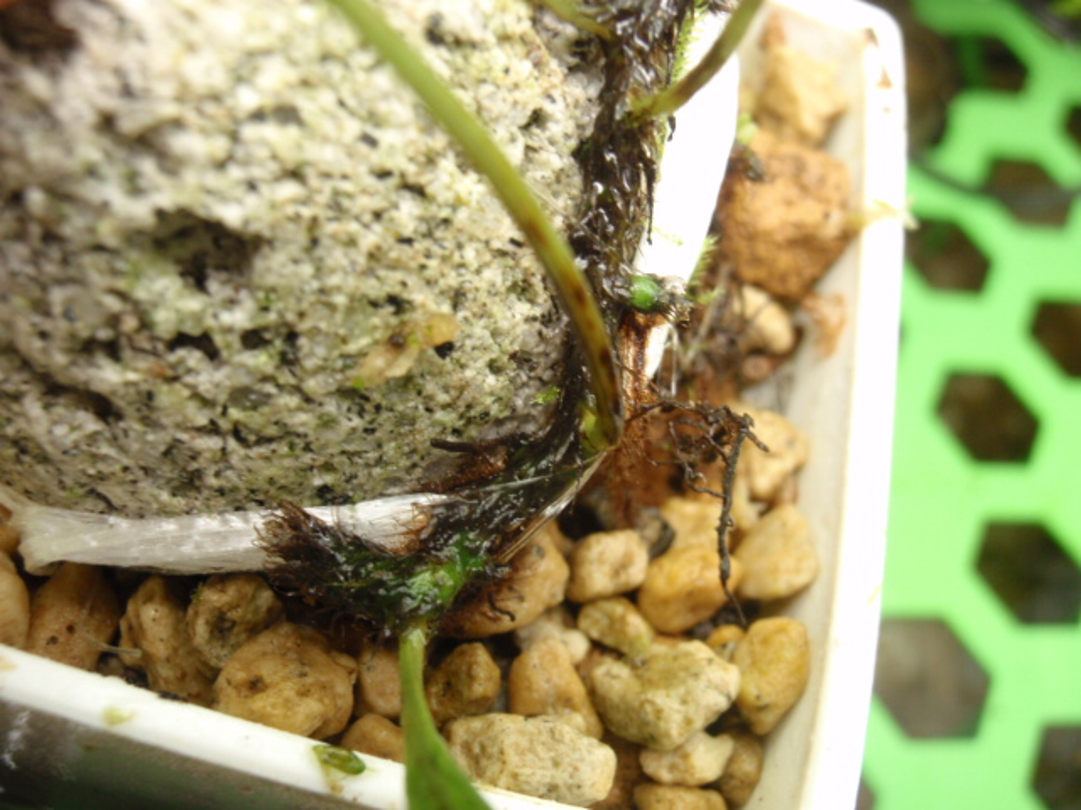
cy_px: 405
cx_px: 540
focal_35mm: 40
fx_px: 1249
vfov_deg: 36.0
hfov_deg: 46.8
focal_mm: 7.25
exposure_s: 1/13
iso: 200
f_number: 3.9
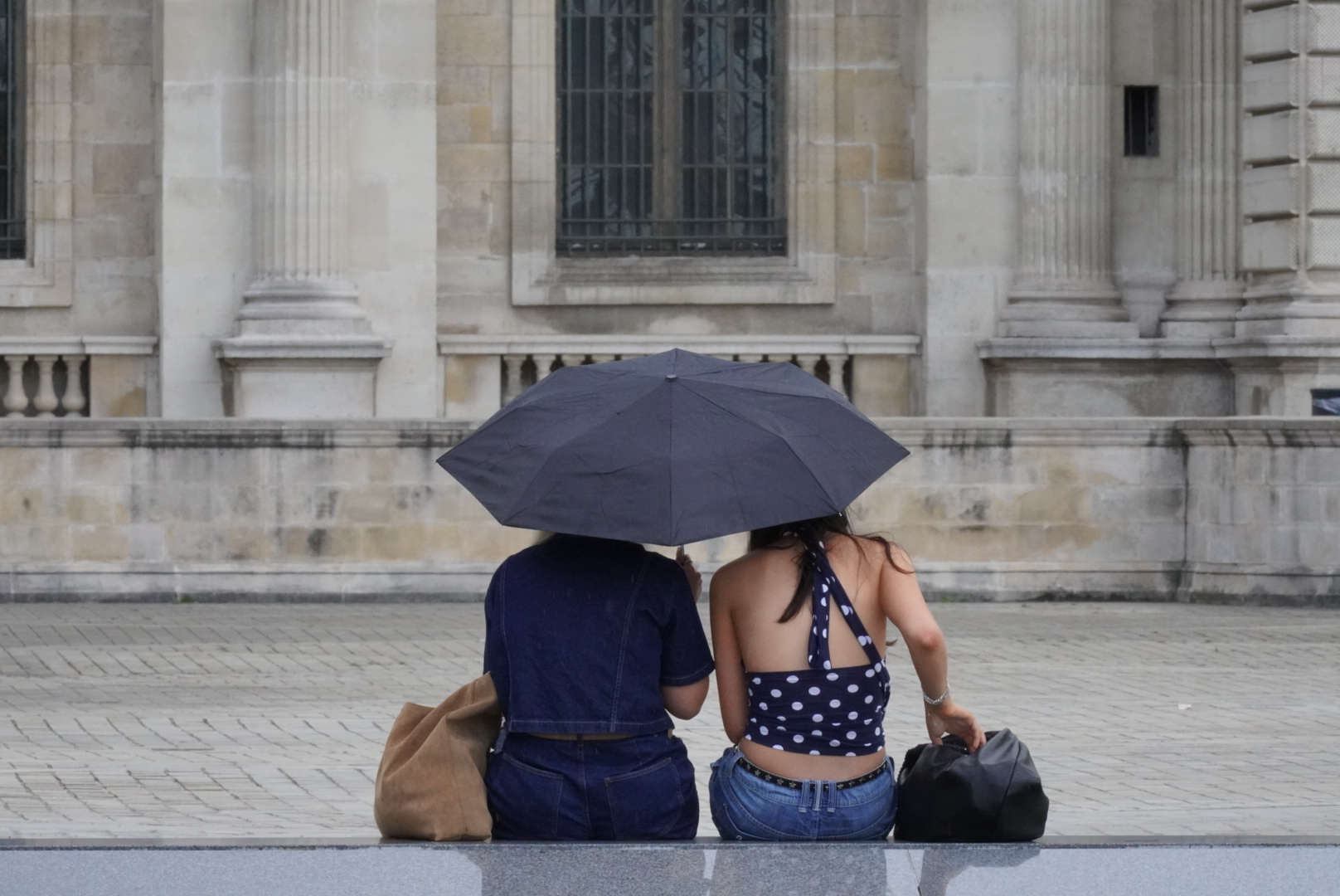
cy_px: 448
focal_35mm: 376
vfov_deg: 3.7
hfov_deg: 5.5
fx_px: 14024
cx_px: 670
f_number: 22
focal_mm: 251
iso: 3200
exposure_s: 1/400
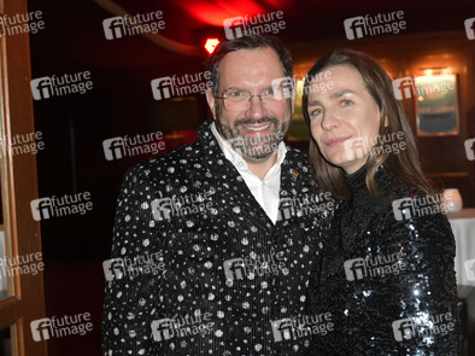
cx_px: 271
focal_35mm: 66
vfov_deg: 22.2
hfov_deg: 29.4
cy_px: 176
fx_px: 905
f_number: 7.1
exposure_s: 1/200
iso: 2500
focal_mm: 60
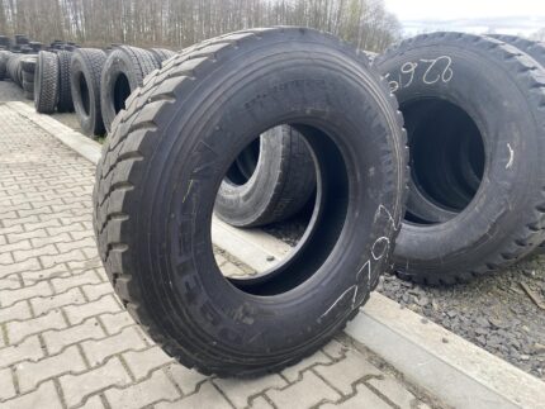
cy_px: 204
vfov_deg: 53.1
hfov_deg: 67.3
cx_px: 272
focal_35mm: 26
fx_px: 410
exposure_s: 1/147
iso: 32
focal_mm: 4.25
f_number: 1.8
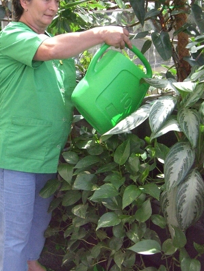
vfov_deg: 36.1
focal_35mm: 53
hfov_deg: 27.4
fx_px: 416
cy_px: 117
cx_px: 65
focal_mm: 6.2
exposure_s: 1/100
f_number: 2.7
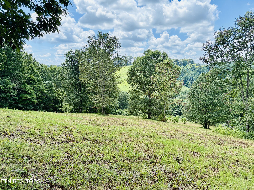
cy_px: 95
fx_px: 191
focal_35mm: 26
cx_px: 127
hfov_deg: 67.3
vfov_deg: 53.1
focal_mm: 5.96
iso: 64
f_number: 1.6
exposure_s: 1/1420
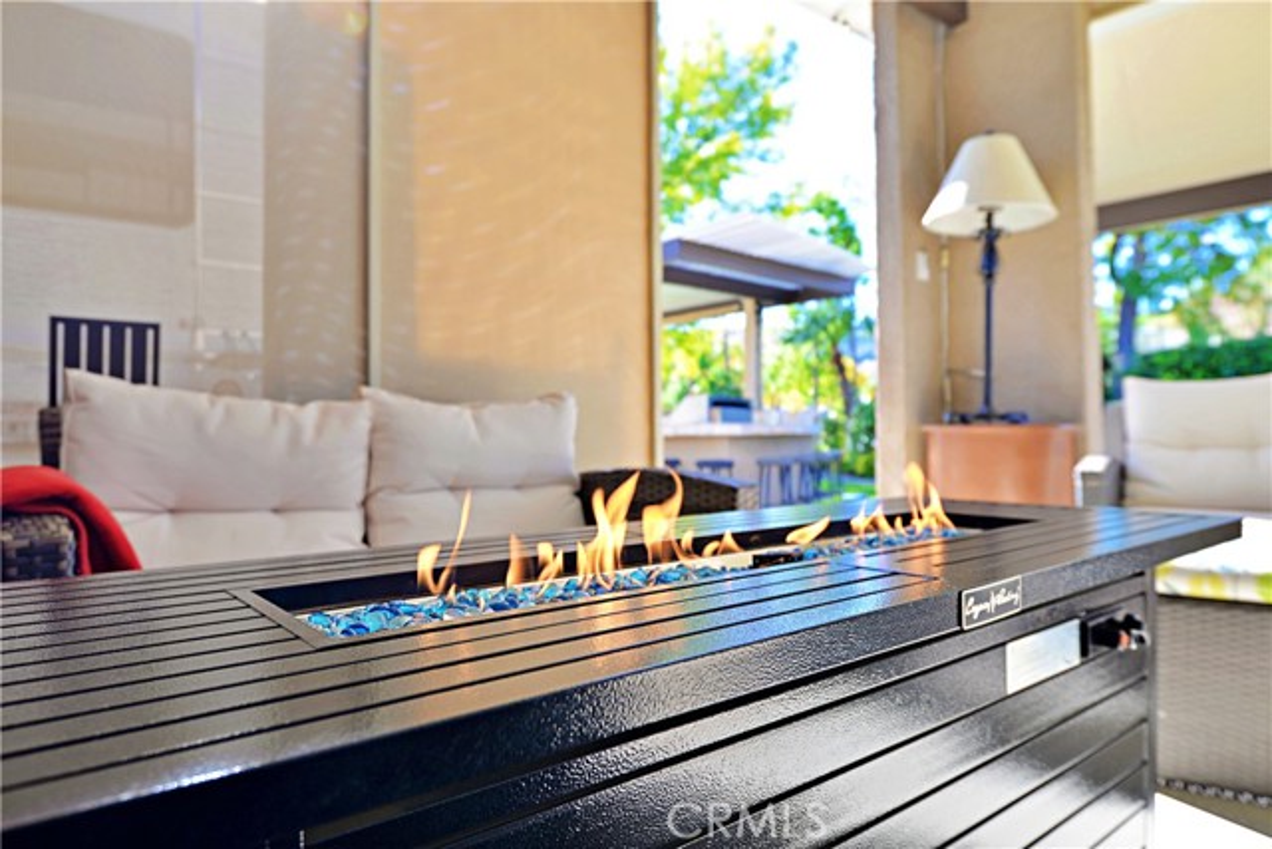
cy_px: 424
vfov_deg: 57.3
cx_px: 636
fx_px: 777
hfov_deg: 78.6
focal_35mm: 22
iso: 125
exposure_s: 1/80
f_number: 4.5
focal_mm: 22
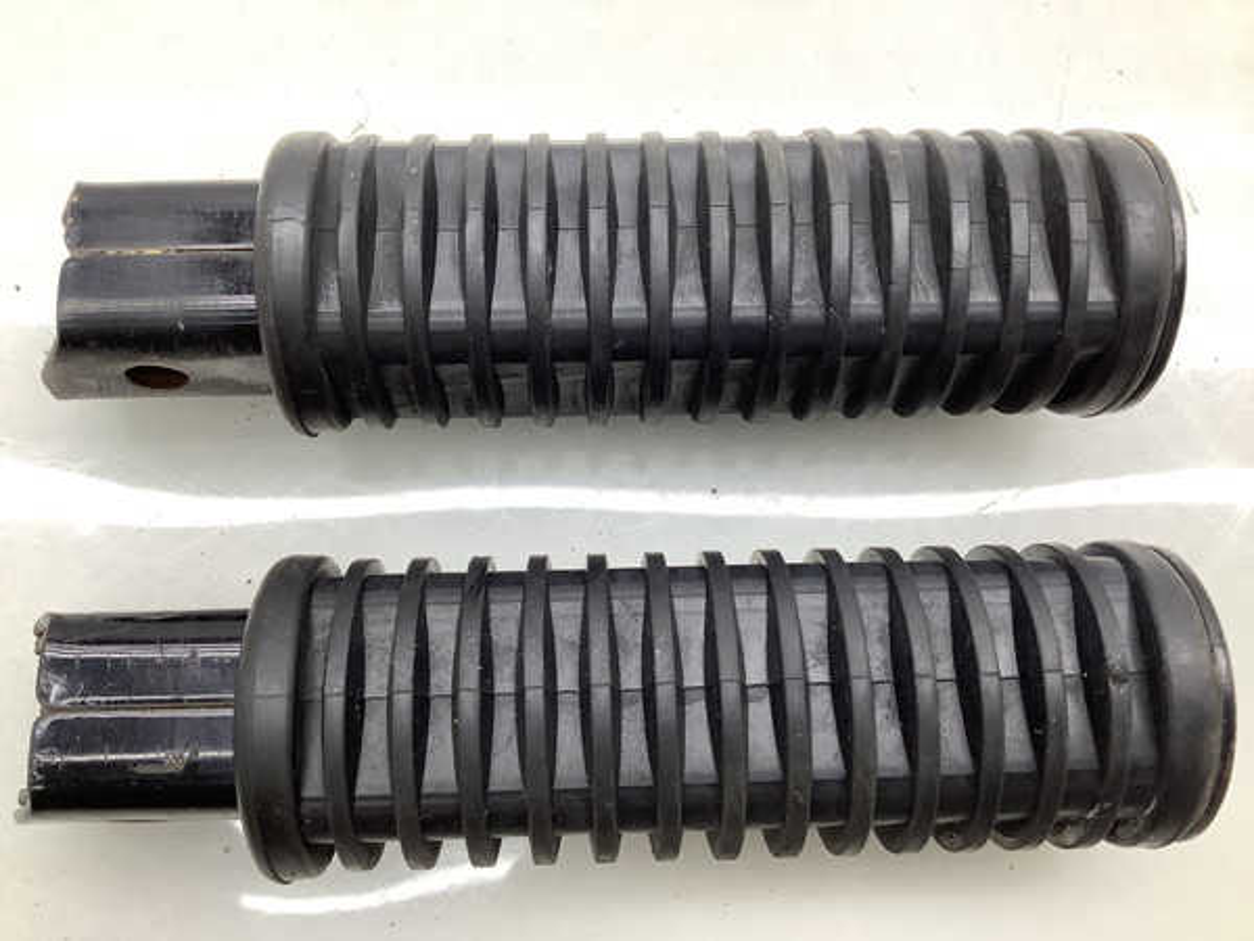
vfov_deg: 45.4
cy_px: 470
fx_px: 1123
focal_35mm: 31
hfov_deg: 58.4
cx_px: 627
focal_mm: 3.3
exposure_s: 1/120
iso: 50
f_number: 2.4
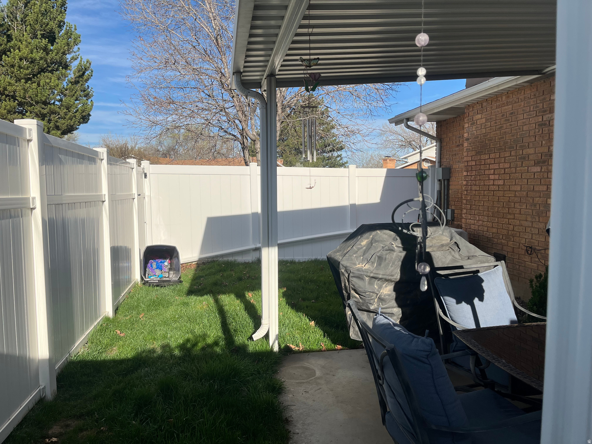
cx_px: 296
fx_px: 445
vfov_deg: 53.1
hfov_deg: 67.3
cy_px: 222
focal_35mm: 26
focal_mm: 5.1
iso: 50
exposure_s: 1/4310
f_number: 1.6
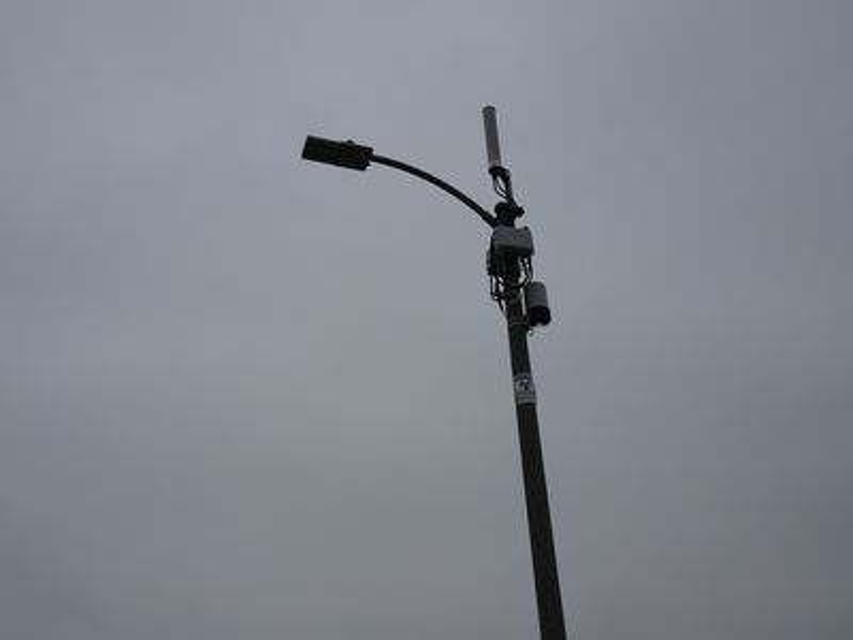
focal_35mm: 43
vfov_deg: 33.6
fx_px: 1060
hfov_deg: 43.9
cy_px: 320
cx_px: 426
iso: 80
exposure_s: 1/800
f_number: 4
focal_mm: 7.3
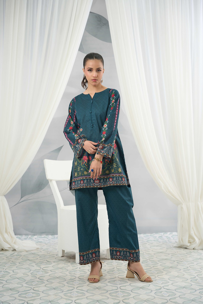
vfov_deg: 35.7
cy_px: 152
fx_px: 473
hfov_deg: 24.2
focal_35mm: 56
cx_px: 102
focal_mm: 55.9
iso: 160
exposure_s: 1/125
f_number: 3.2
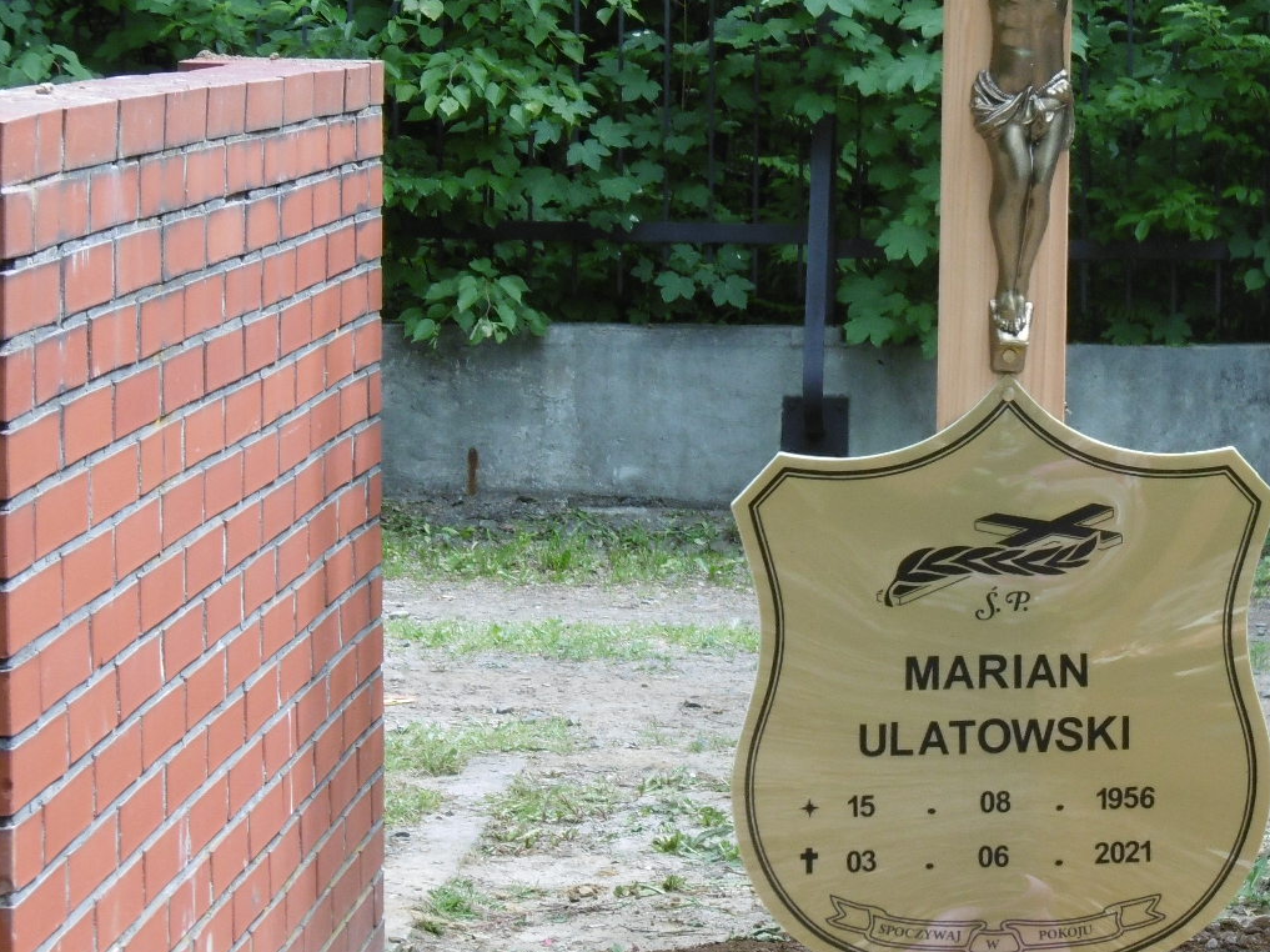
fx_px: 5025
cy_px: 300
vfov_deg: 10.8
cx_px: 1090
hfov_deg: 14.3
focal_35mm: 137
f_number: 4.4
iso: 100
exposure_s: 1/125
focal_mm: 12.1
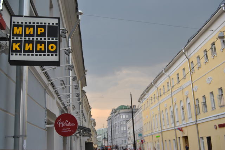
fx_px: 291
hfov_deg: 42.3
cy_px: 75
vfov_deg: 29.0
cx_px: 112
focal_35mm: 46
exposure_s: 1/125
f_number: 5.6
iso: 160
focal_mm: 31
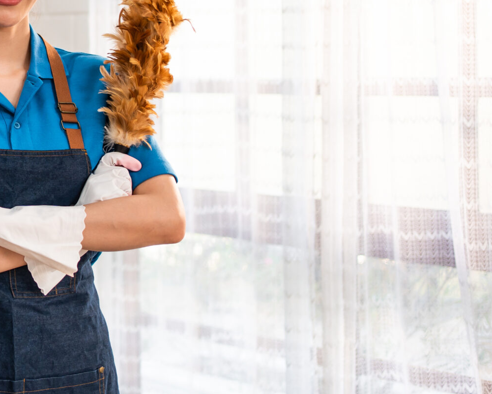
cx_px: -81
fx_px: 1223
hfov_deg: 21.3
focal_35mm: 84
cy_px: 50
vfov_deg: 18.0
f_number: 2.2
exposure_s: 1/400
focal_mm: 35
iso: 320
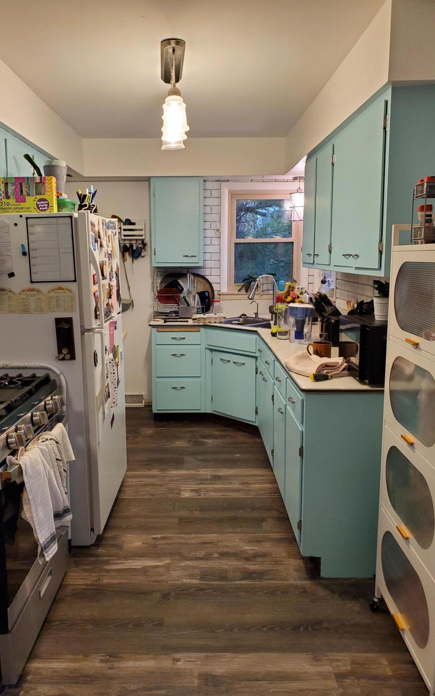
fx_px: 531
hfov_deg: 44.5
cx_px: 194
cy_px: 343
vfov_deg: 66.5
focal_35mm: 28
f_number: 2.4
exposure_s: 1/60
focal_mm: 4.3
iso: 200
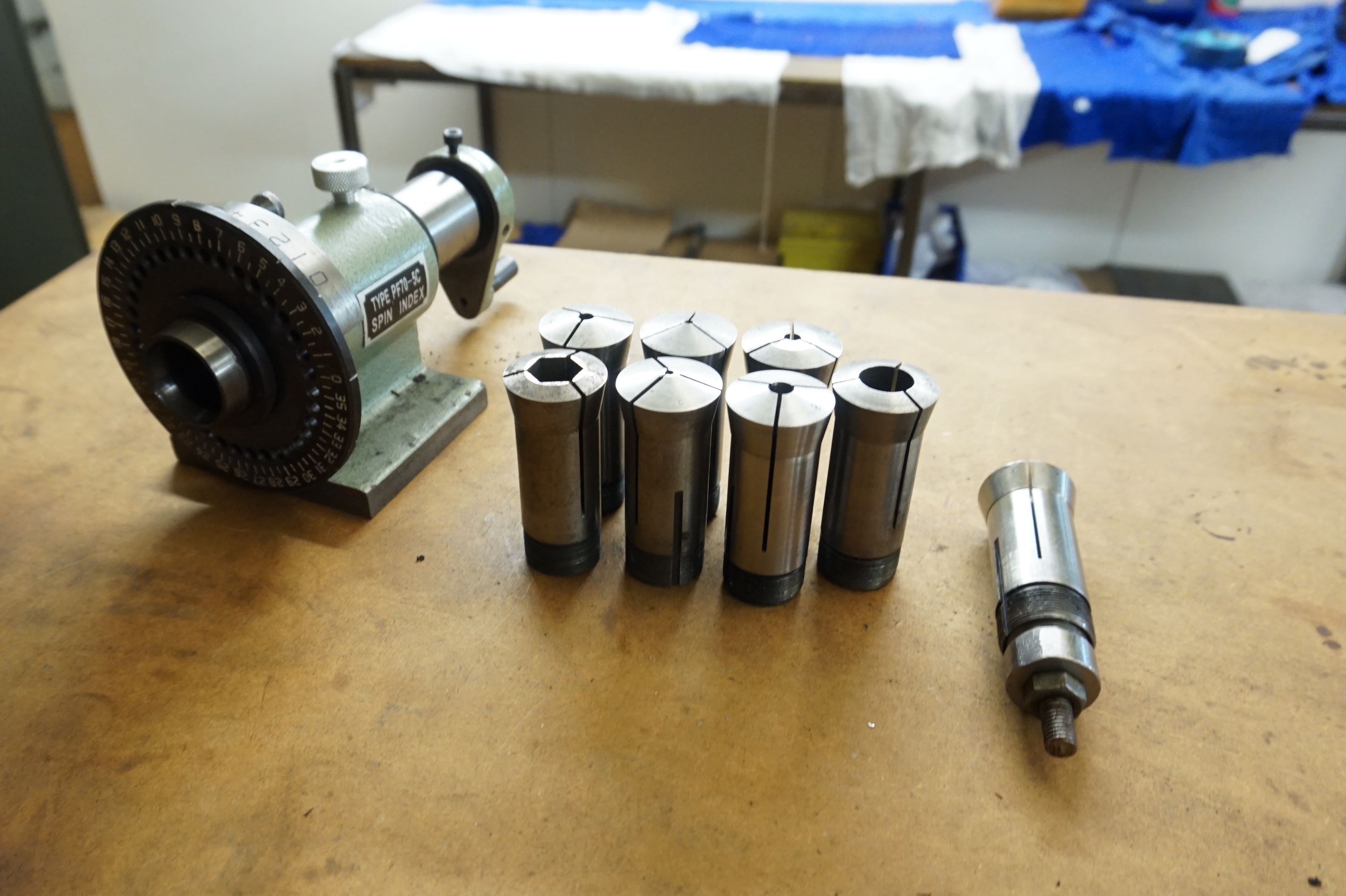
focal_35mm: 27
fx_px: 1009
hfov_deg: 67.3
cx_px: 609
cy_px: 466
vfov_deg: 47.9
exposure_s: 1/60
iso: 1250
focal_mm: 16
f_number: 4
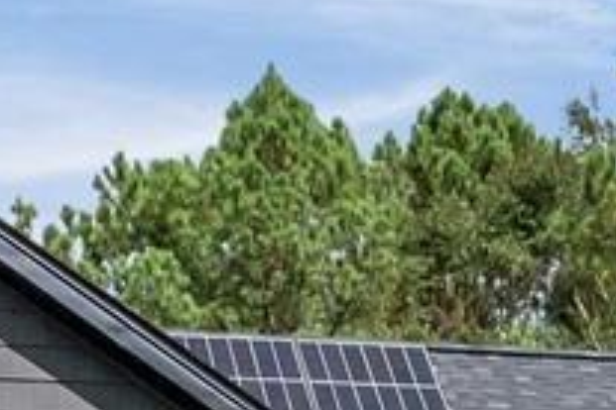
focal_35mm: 99
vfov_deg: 12.4
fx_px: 1694
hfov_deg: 20.4
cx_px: 488
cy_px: 777
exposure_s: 1/1600
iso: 320
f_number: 7.1
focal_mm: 16
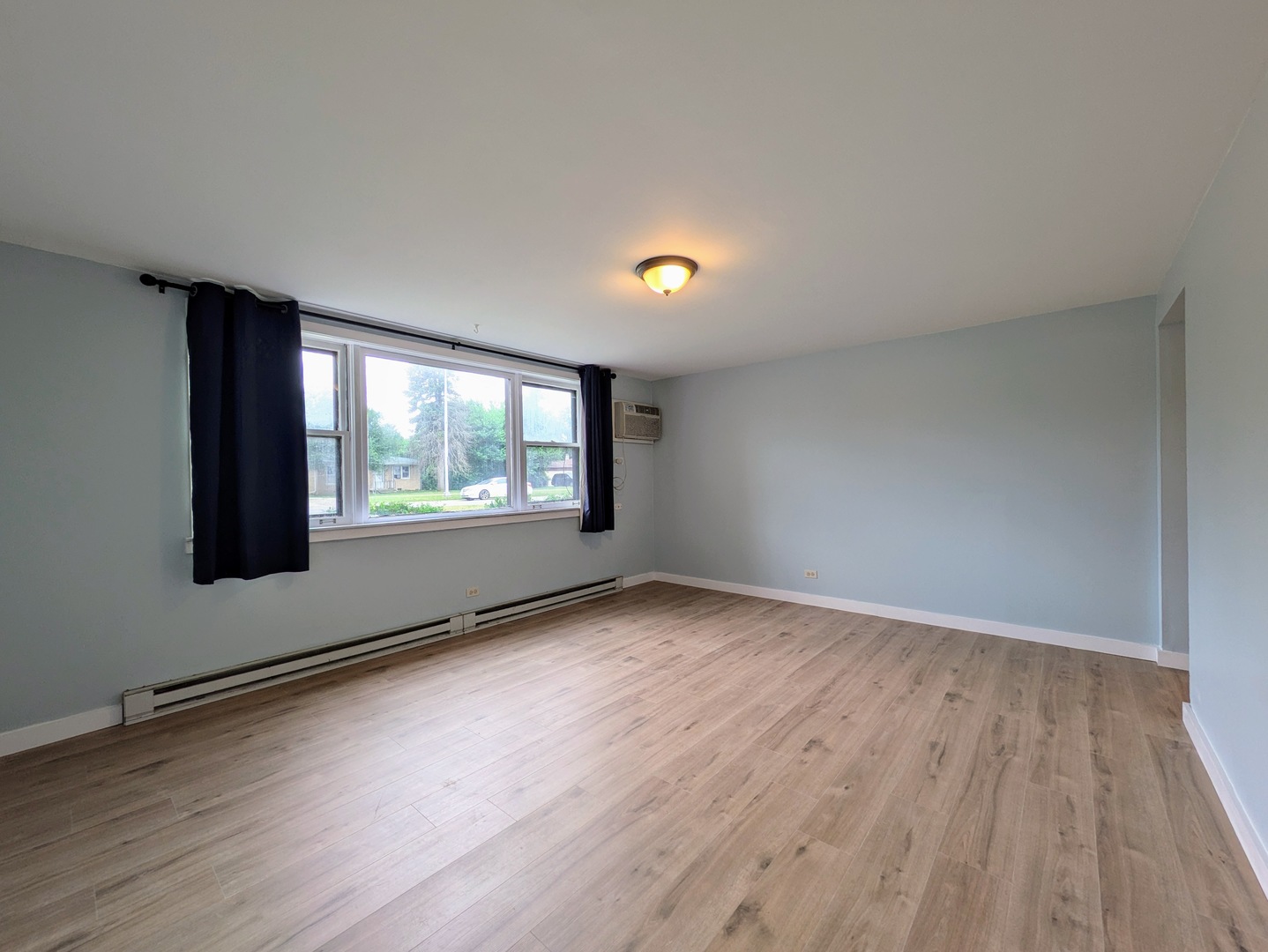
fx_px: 513
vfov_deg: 85.7
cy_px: 476
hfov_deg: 102.0
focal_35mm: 14
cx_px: 634
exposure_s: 1/239
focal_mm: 1.83
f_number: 2.2
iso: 68
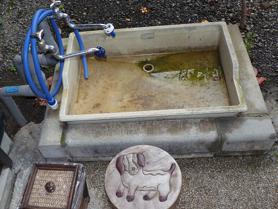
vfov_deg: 34.3
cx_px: 126
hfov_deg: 44.7
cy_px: 96
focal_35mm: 42
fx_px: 337
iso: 100
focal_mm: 6.2
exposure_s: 1/30
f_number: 3
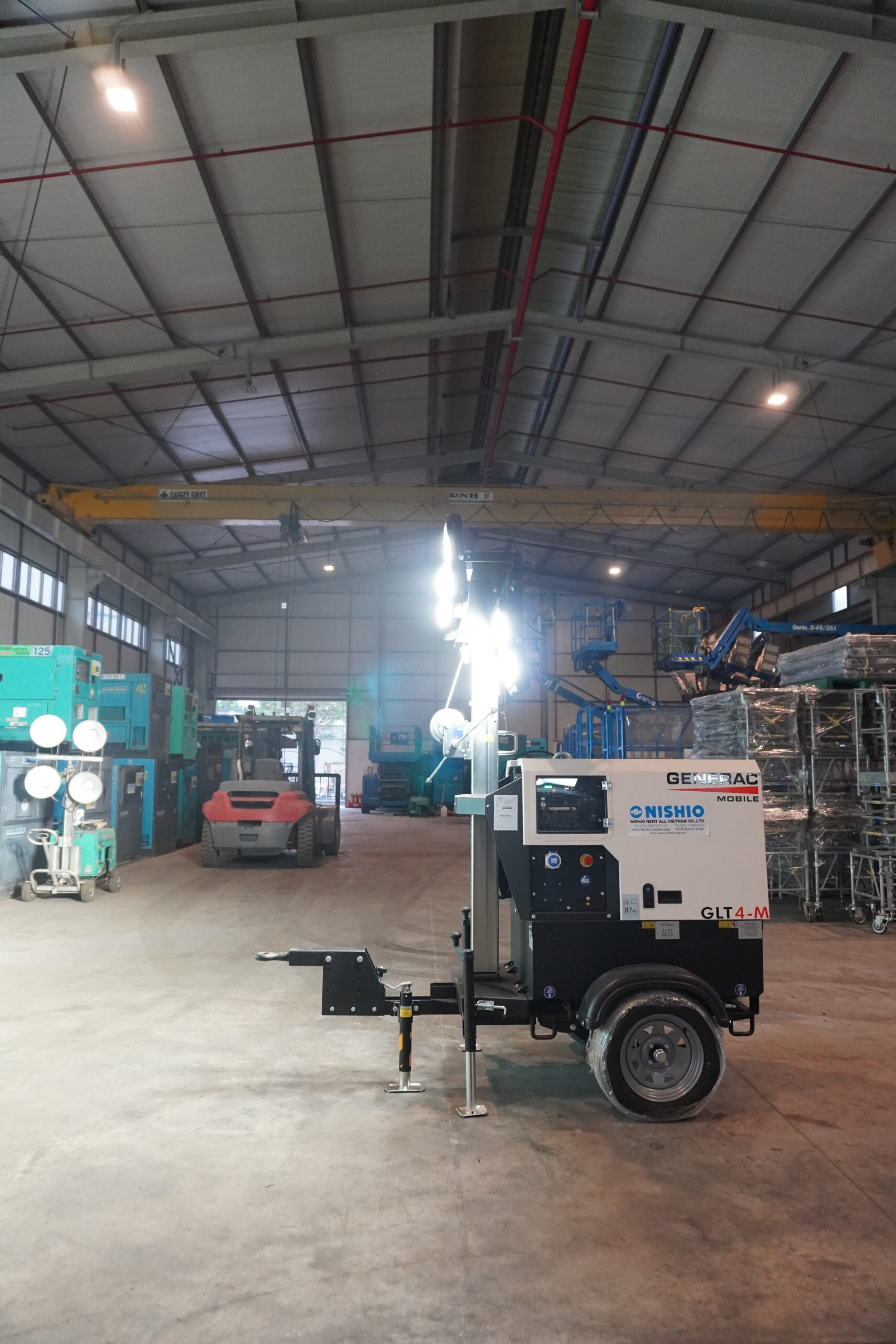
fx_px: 896
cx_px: 448
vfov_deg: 73.7
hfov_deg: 53.1
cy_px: 672
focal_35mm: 24
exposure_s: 1/160
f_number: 3.5
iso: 2000
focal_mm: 16
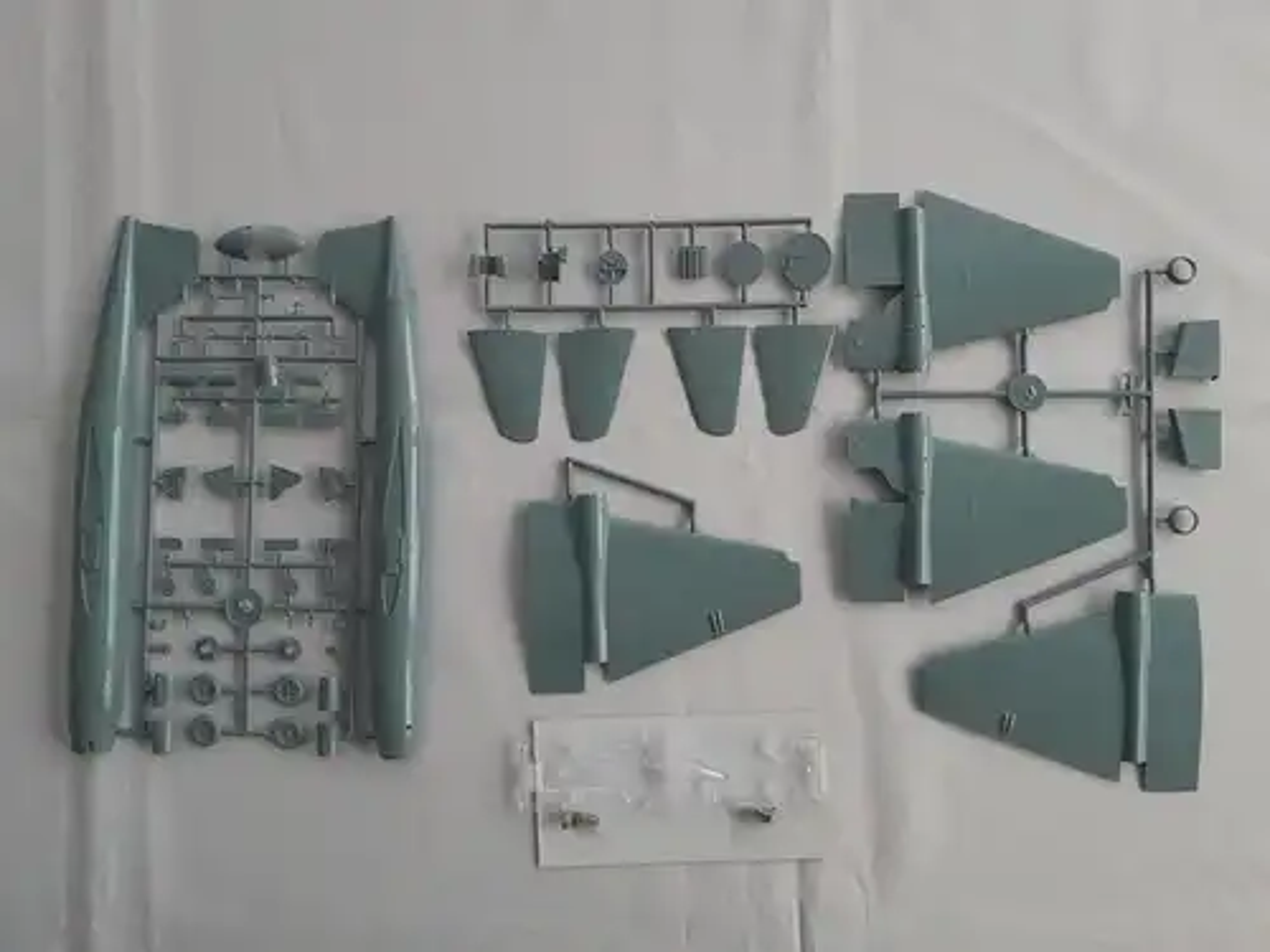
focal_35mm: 26
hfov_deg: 67.3
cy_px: 476
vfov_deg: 53.1
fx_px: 954
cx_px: 635
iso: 320
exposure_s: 1/60
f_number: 1.8
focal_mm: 4
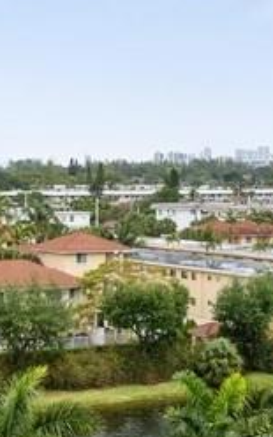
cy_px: 146
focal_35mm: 107
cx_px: 245
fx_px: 1274
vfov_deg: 19.4
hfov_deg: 12.1
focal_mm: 29
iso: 250
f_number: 8
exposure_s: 1/1000
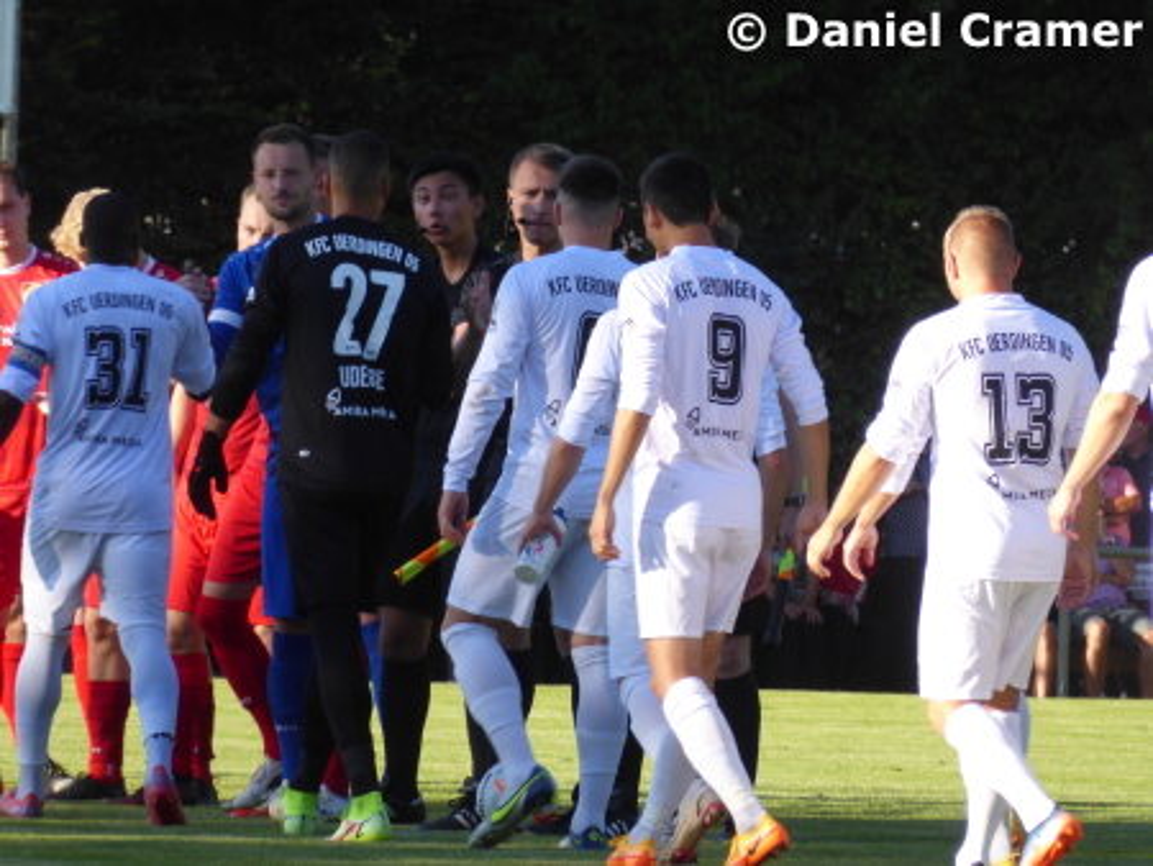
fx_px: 23995
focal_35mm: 720
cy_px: 433
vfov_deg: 2.1
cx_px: 576
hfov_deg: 2.8
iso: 100
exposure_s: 1/125
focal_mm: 129
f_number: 6.4
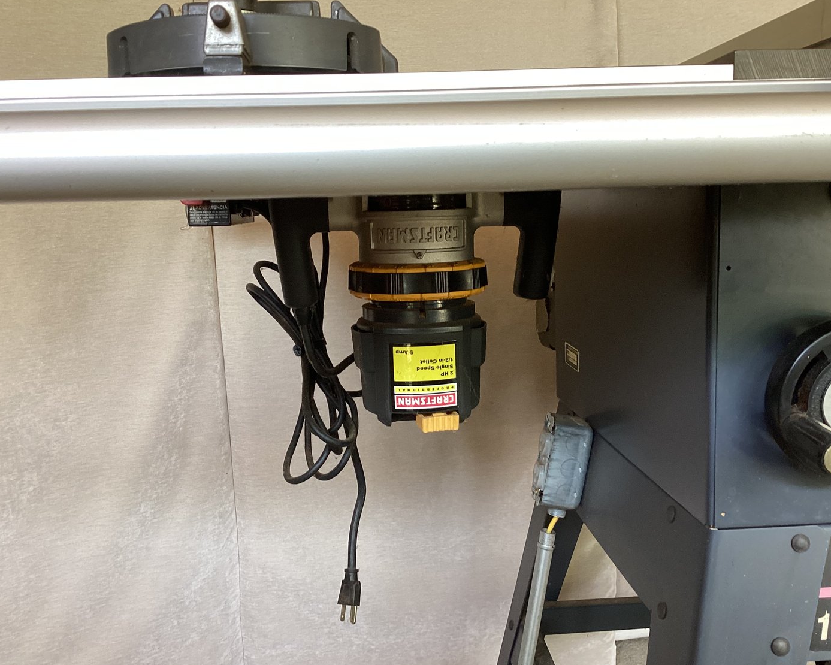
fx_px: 812
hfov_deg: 54.2
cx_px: 401
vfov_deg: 44.6
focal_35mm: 33
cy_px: 333
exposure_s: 1/60
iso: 80
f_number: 2.4
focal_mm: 3.3
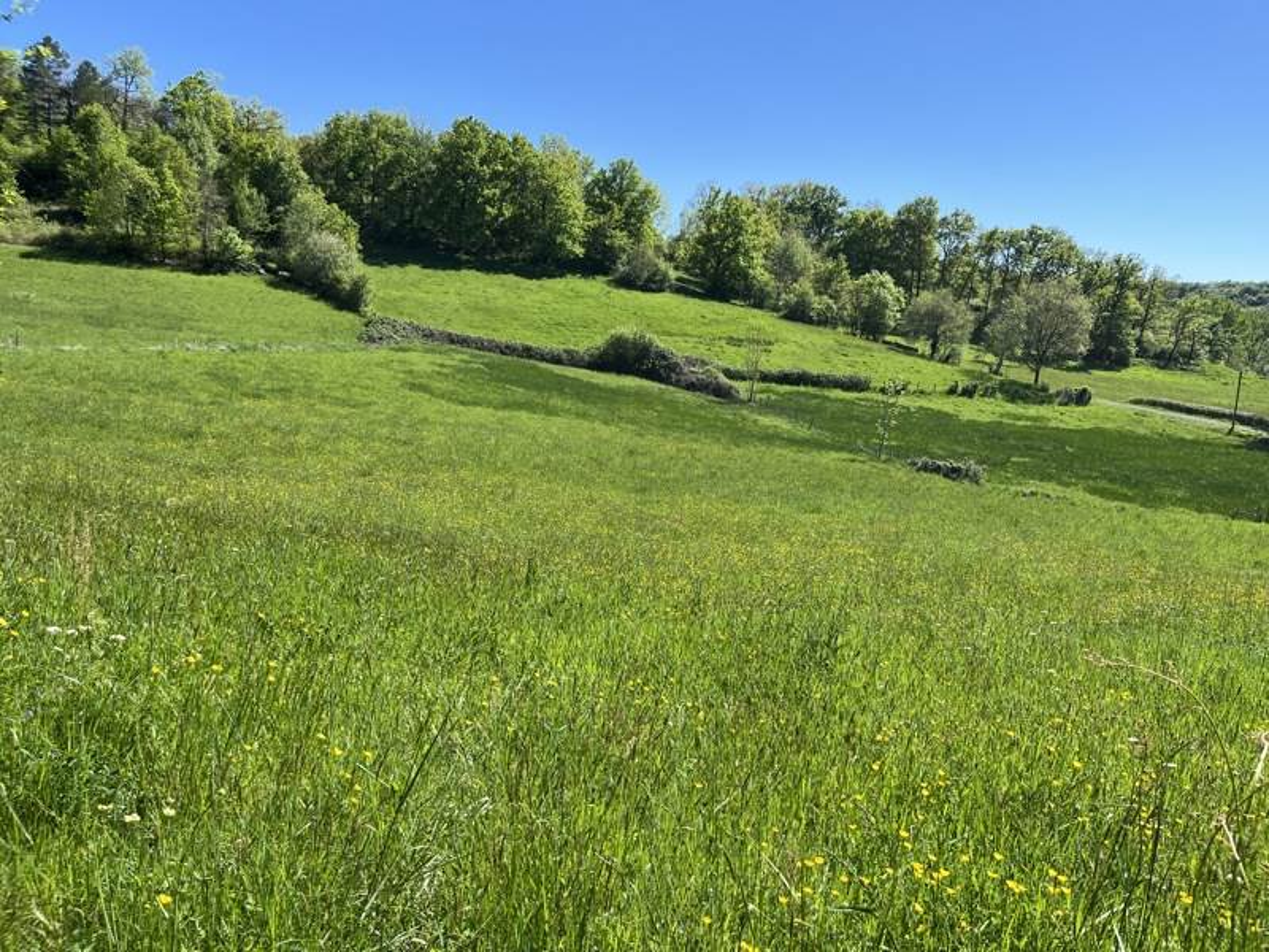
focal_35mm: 26
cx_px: 634
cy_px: 476
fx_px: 953
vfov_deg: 53.1
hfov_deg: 67.3
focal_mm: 5.1
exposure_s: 1/2062
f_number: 1.6
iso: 50
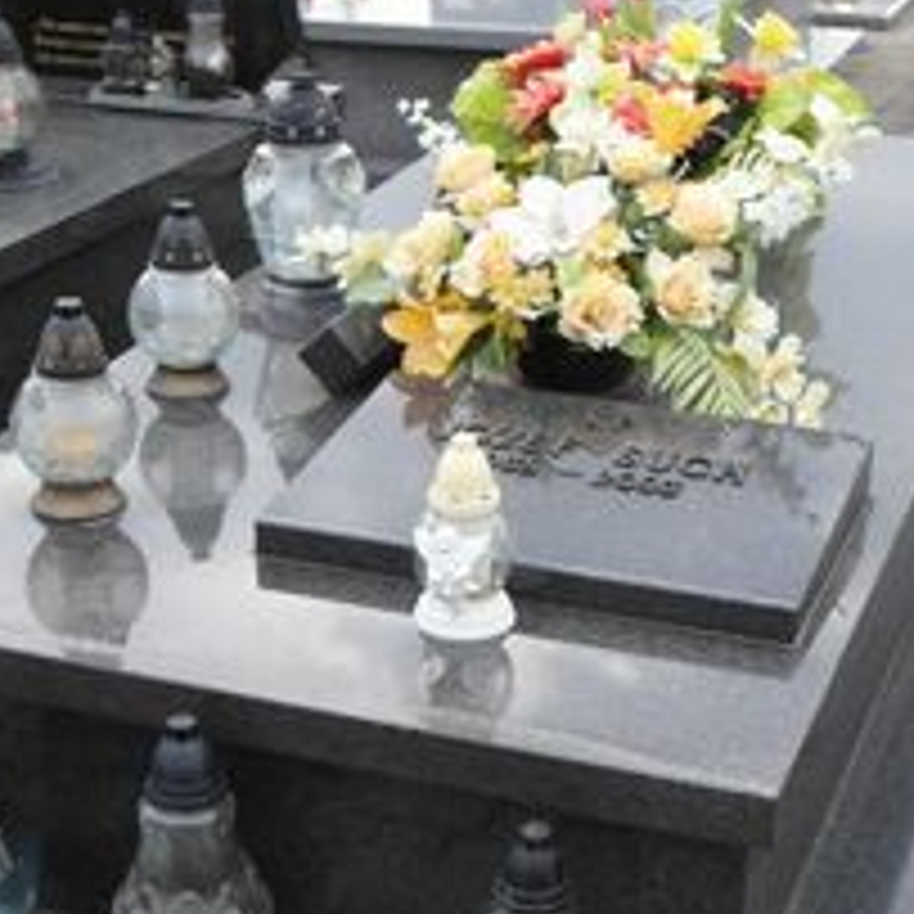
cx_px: 455
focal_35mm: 67
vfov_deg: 25.6
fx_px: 2001
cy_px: 621
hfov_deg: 25.7
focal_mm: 5.2
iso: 80
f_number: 3.4
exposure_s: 1/90
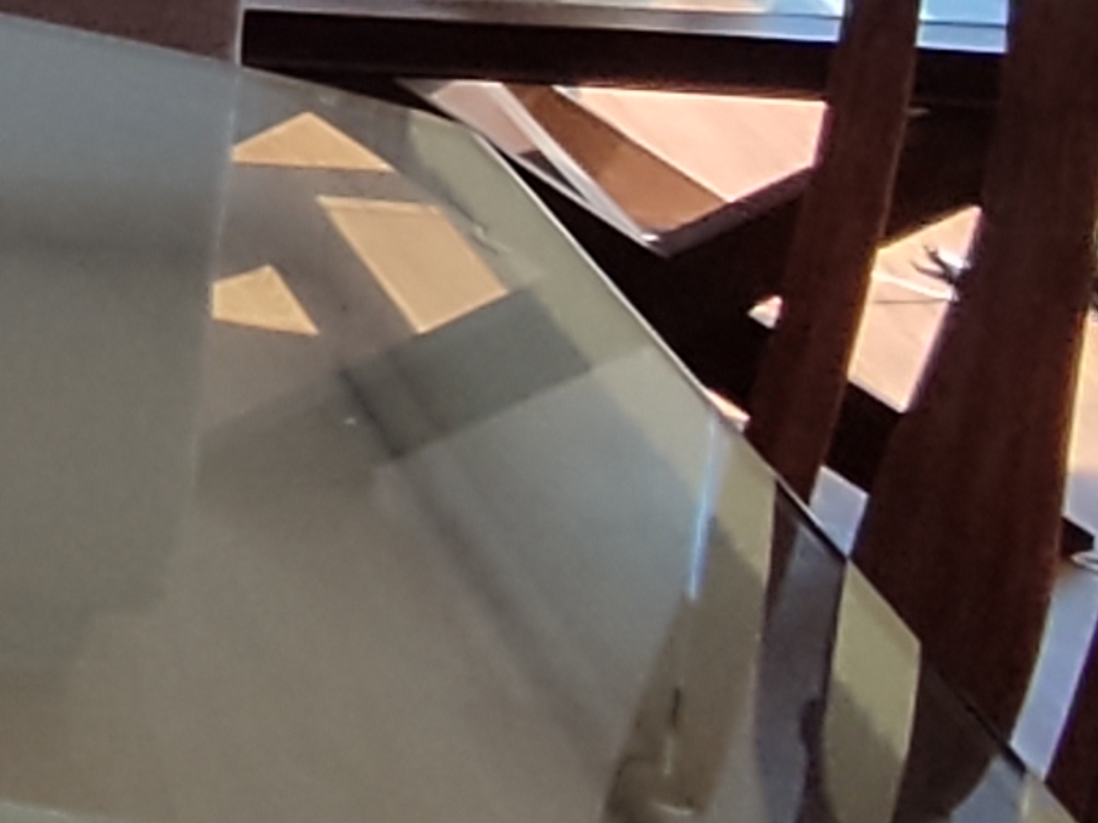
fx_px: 3997
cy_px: -471
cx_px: -1371
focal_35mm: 126
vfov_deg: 11.2
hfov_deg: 12.8
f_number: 2.2
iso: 50
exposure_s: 1/433
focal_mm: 1.6
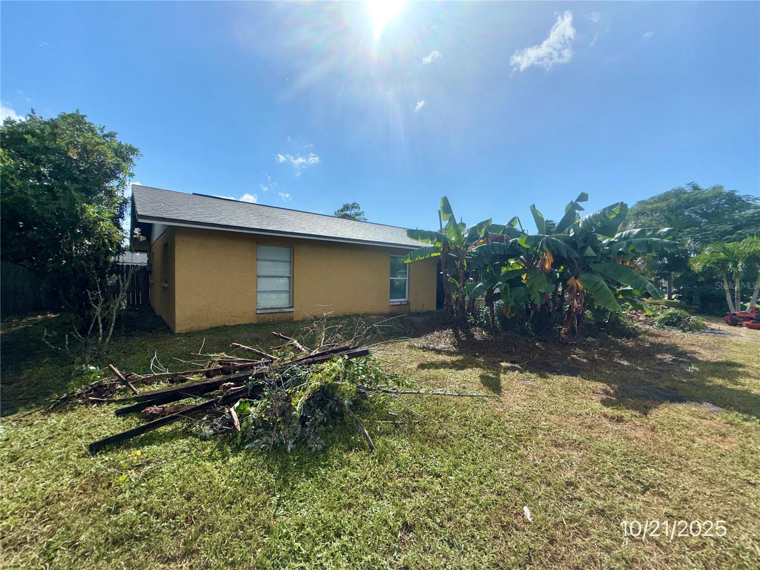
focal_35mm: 14
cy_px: 285
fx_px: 307
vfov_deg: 85.7
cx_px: 380
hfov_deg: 102.1
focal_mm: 2.22
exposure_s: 1/2165
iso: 16
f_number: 2.2
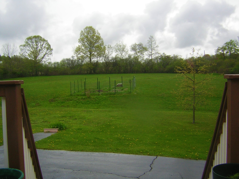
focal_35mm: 36
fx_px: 249
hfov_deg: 51.4
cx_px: 120
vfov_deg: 39.7
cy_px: 90
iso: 50
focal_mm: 4.7
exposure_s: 1/301
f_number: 5.2
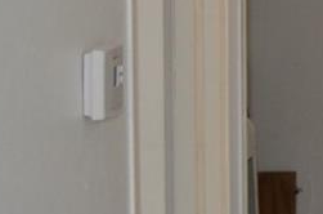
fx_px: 2228
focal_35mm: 249
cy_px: -41
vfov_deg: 5.5
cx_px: 867
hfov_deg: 7.5
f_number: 4.2
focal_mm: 26
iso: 400
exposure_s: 1/80
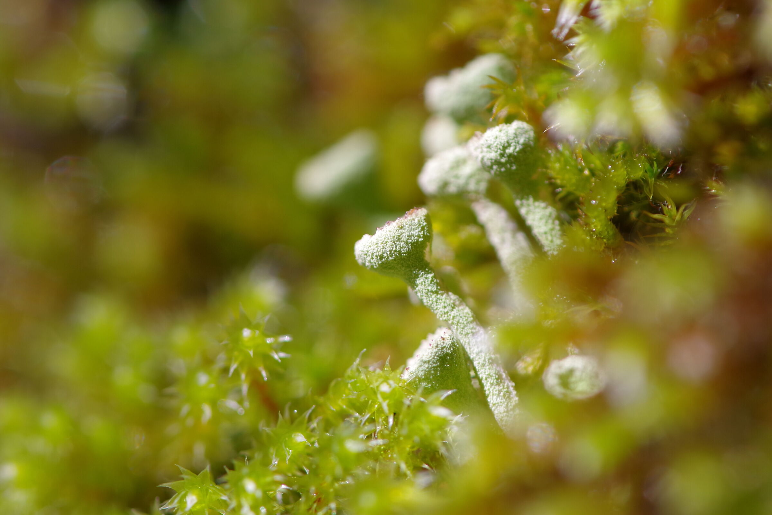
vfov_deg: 6.9
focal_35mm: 200
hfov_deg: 10.3
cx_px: 386
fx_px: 4289
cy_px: 258
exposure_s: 1/400
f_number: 5.6
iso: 200
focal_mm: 200
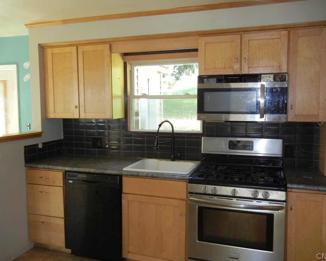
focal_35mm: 32
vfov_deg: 45.8
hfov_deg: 55.7
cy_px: 128
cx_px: 162
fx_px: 309
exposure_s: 1/30
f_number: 3.5
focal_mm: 5.4
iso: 200
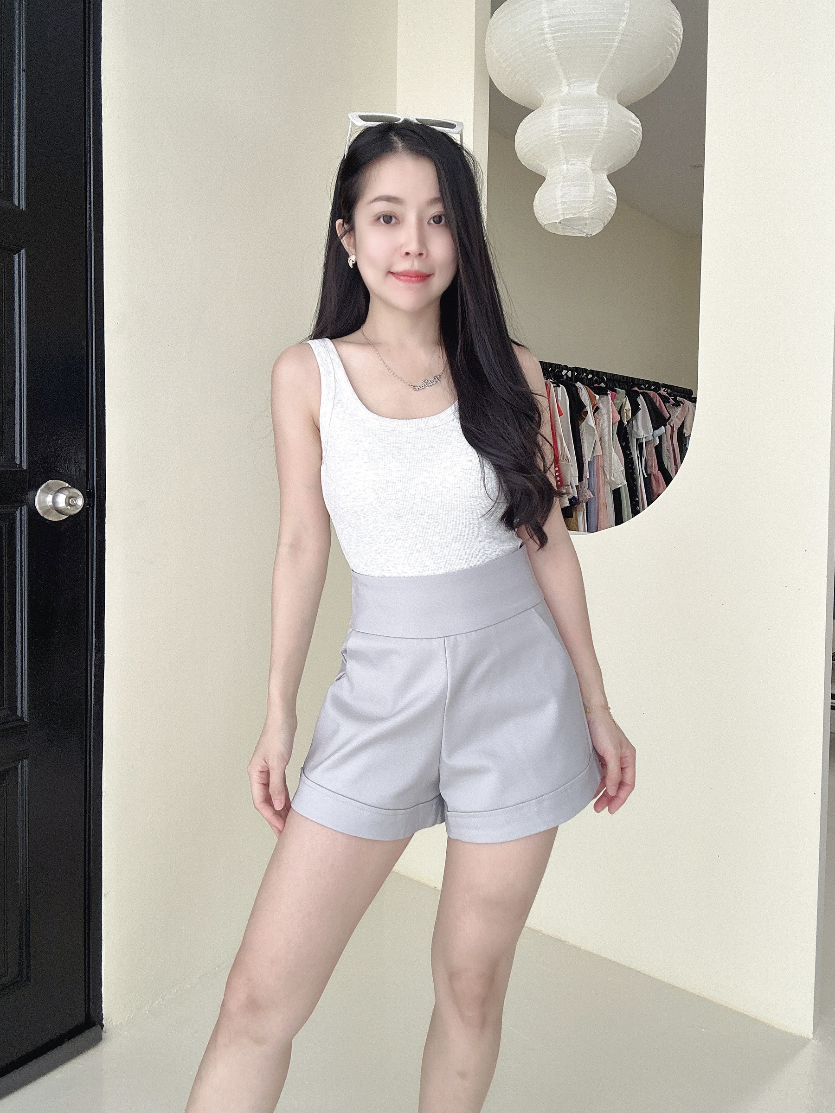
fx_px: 740
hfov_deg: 58.9
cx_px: 418
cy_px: 556
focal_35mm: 23
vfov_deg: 73.9
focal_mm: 2.69
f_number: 1.9
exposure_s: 1/67
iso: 80
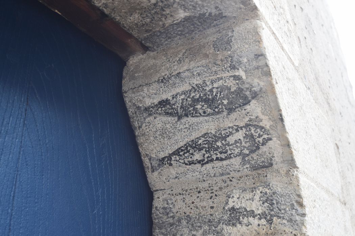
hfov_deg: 53.1
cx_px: 178
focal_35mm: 36
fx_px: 355
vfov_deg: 36.9
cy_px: 118
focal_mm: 24
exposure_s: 1/160
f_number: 6.3
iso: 400
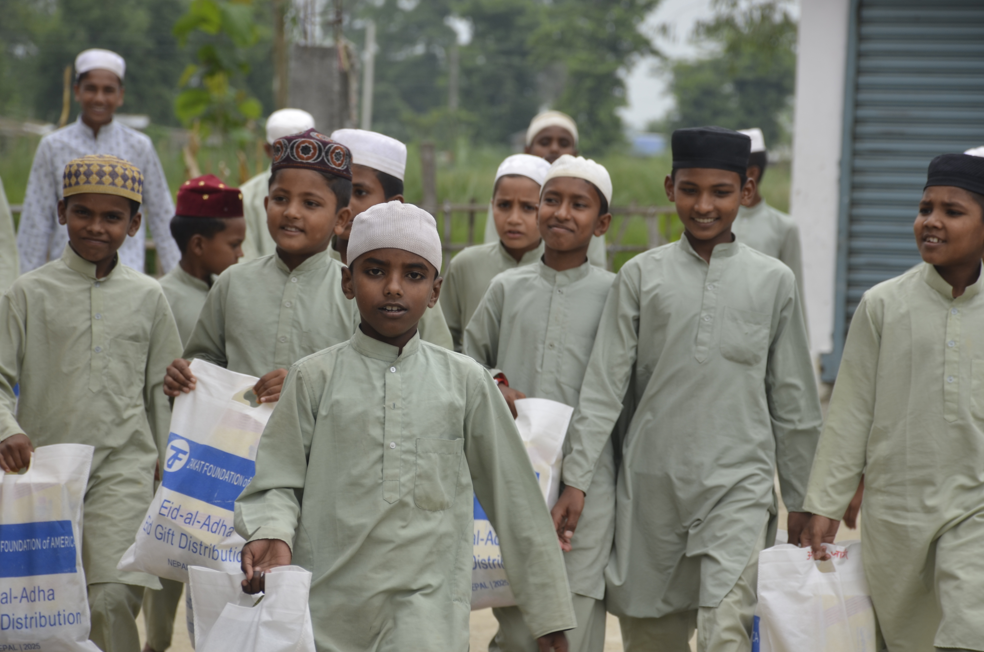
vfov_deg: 7.4
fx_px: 5019
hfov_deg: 11.2
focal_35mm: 184
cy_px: 333
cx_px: 503
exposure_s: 1/200
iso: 100
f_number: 7.1
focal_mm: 116
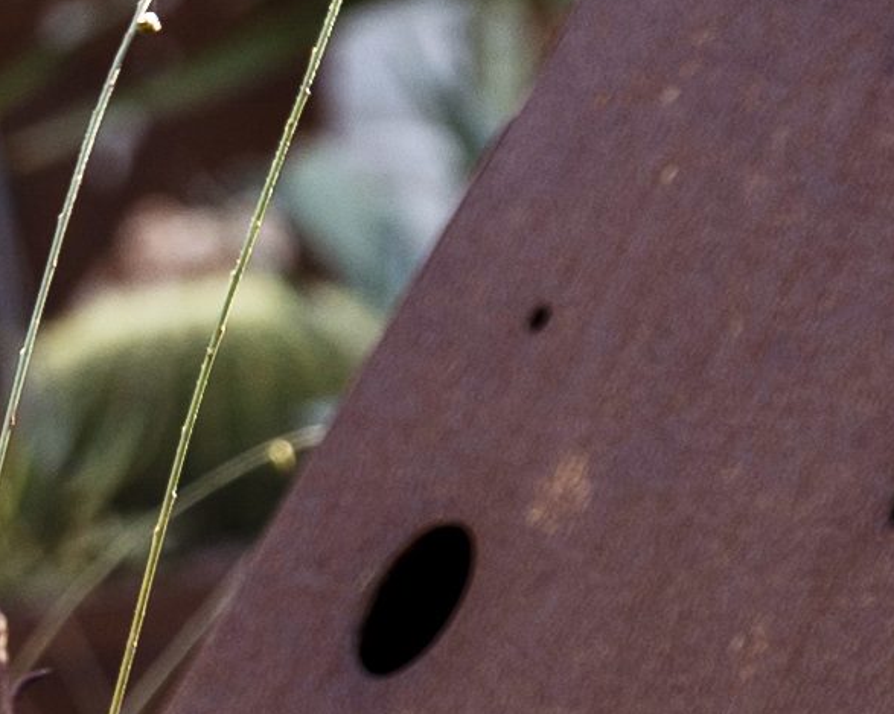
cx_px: -1027
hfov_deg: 4.0
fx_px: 12694
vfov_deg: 3.2
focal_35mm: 480
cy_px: 1560
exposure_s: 1/200
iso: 100
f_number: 4
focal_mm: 50
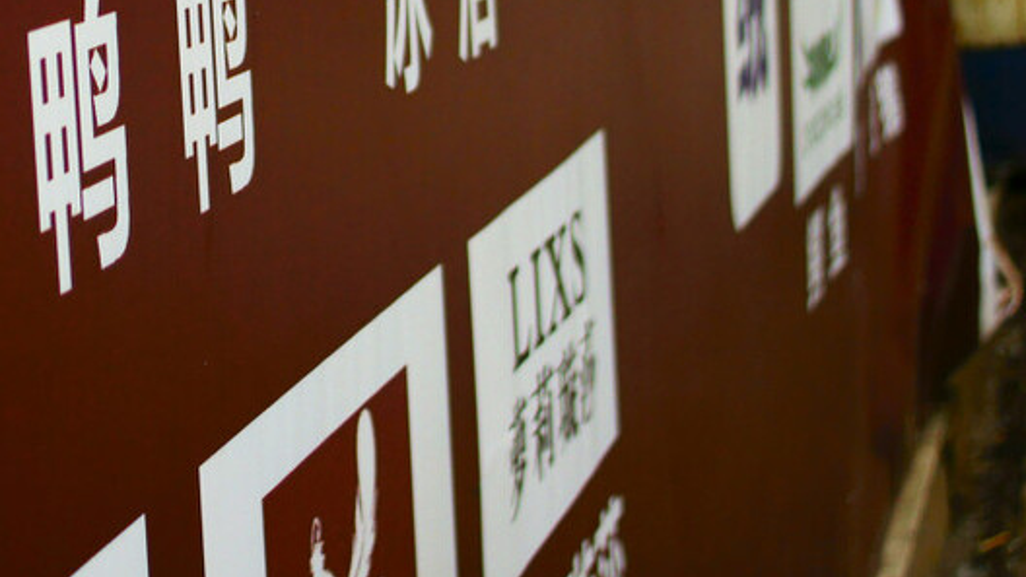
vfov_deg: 11.9
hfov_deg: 20.8
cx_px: 62
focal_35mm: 100
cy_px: -102
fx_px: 2721
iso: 200
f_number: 2.8
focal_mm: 28
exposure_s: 1/160
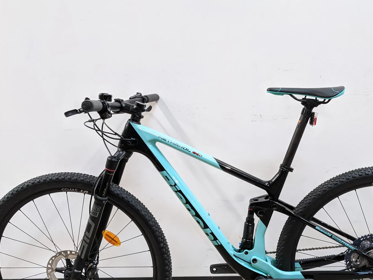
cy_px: 173
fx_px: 409
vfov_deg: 37.5
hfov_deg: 48.7
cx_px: 225
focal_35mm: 38
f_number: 1.73
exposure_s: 1/25
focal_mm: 4.38
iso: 198
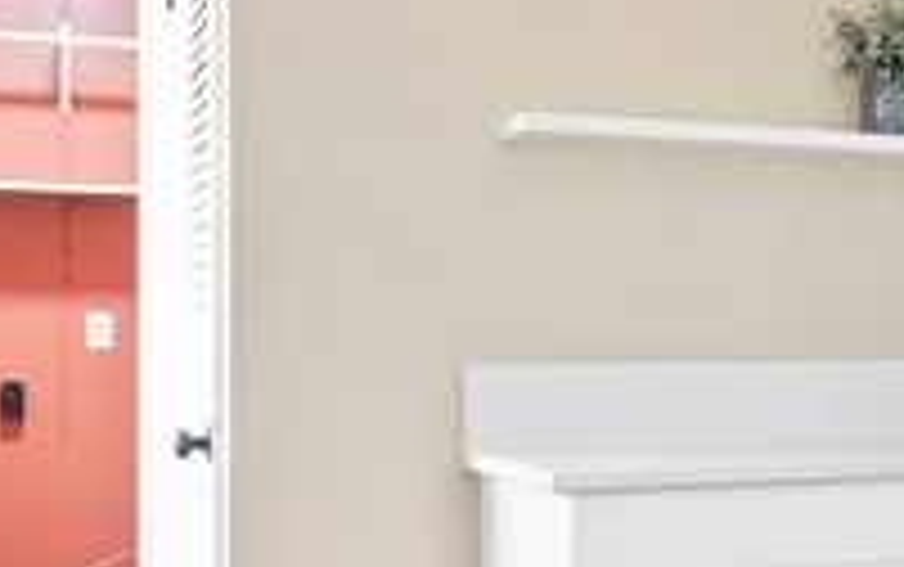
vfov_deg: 17.0
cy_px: 328
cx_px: 1196
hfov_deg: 23.5
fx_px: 1899
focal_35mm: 77
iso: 320
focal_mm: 14
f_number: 9
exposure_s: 1/2
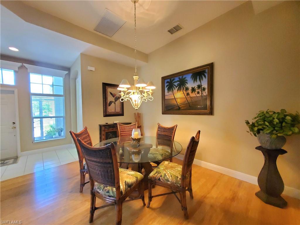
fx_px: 113
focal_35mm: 13
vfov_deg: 89.9
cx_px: 150
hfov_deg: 106.2
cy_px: 112
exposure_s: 1/40
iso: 500
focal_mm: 1.8
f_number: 2.2
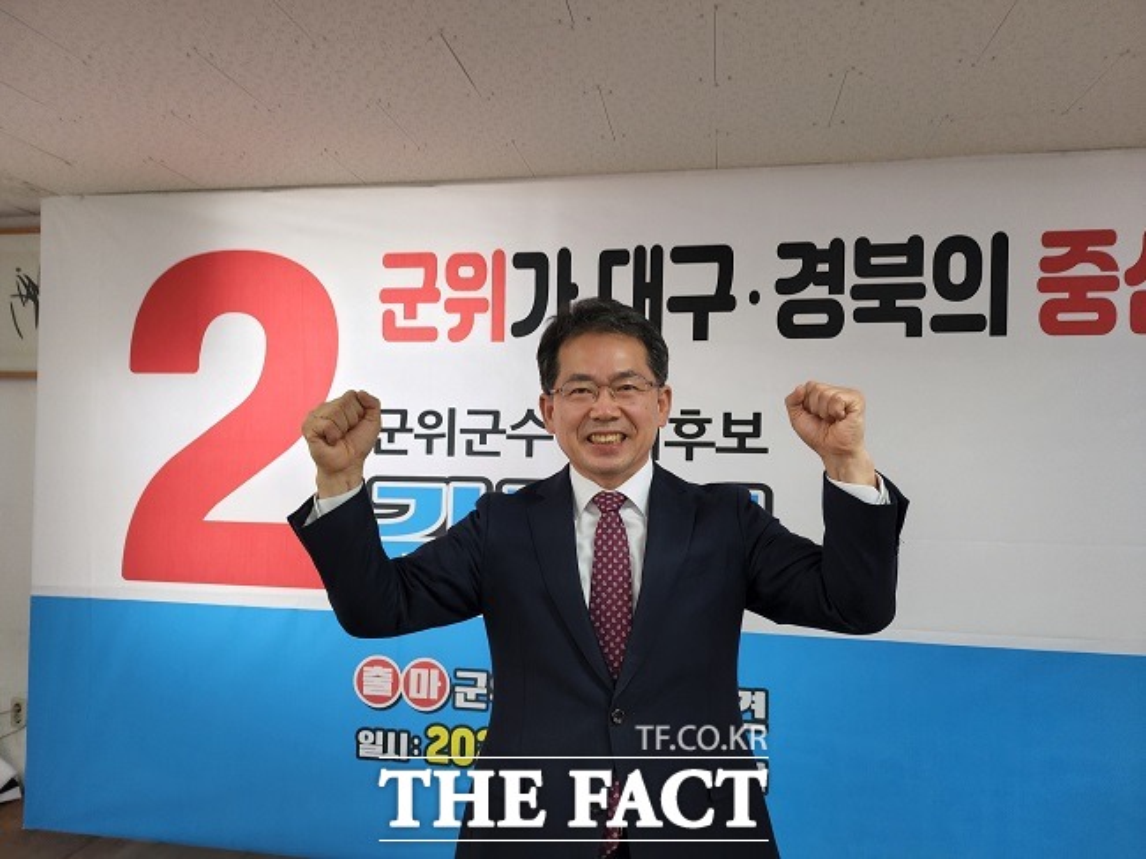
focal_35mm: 23
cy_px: 430
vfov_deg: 58.8
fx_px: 761
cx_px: 573
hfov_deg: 73.9
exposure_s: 1/120
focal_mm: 6.4
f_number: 1.8
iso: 160
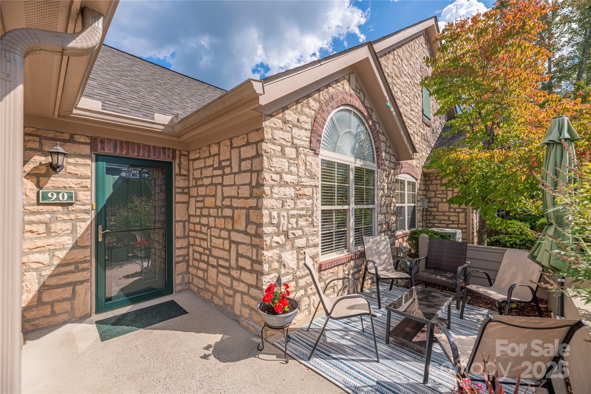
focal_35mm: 14
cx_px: 296
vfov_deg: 81.2
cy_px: 197
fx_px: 230
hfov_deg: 104.2
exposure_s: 1/2000
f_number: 7.1
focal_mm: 14
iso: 320
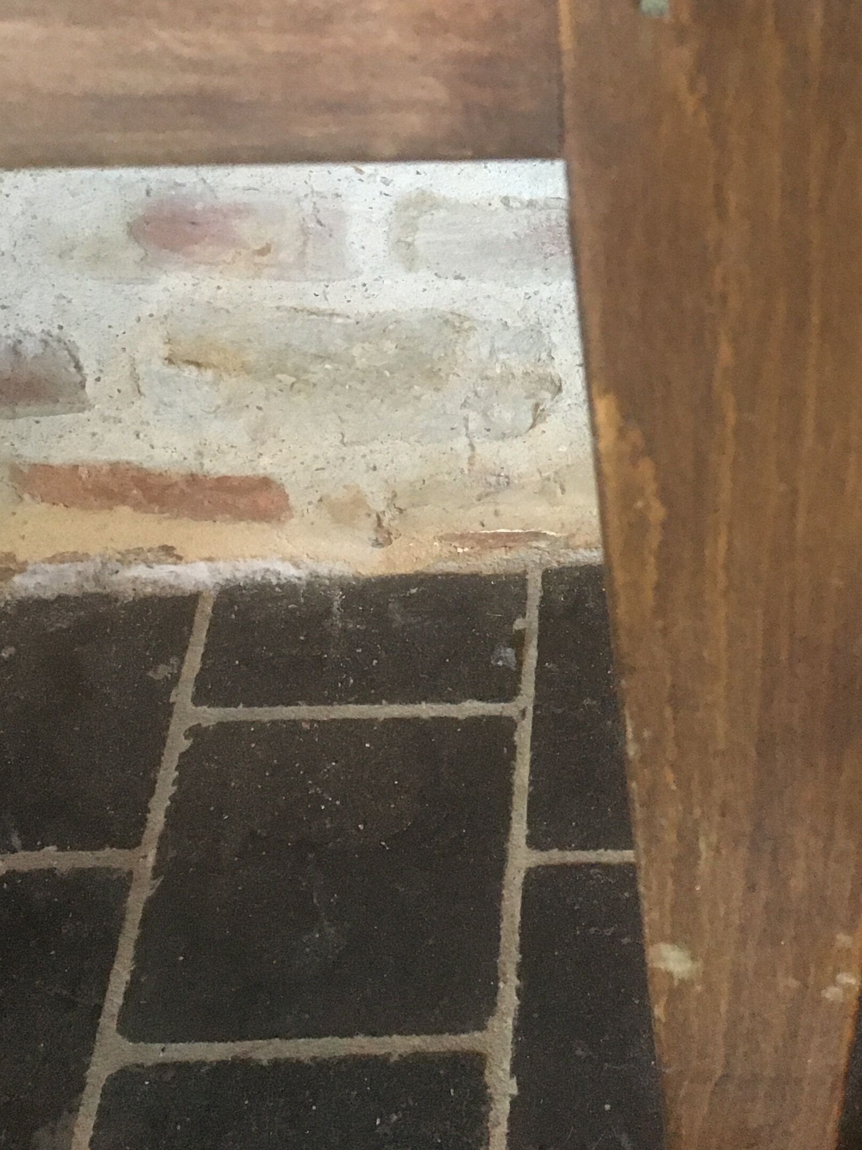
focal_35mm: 54
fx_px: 1793
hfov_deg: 26.2
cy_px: 133
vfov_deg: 33.8
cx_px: 761
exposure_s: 1/17
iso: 250
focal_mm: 4.15
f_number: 2.2
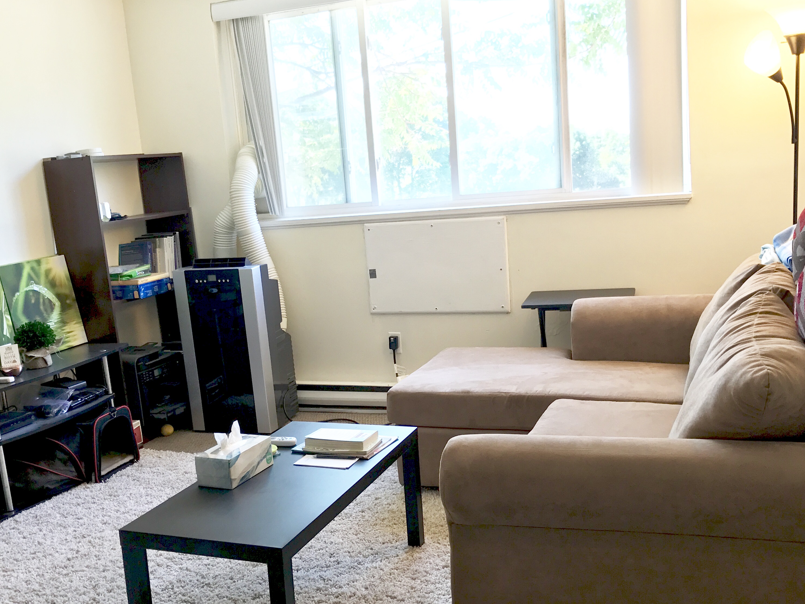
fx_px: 884
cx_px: 366
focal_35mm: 38
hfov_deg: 48.9
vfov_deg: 37.7
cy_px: 342
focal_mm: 3.99
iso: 25
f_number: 1.8
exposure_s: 1/40
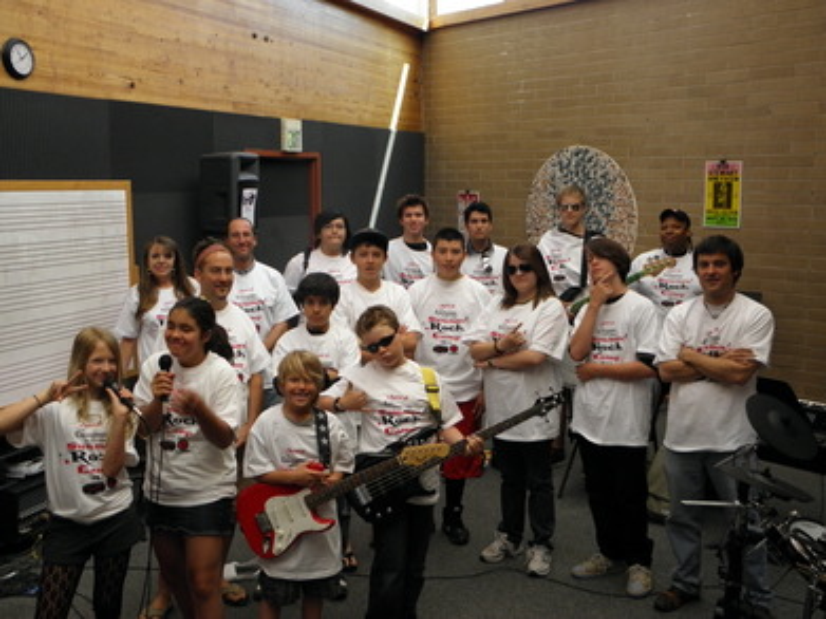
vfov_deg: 36.8
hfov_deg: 47.9
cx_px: 413
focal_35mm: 39
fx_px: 930
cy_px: 310
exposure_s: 1/40
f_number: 3.8
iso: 125
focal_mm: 7.1
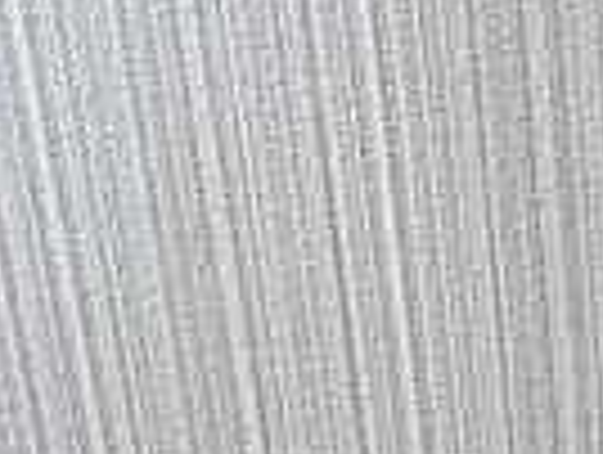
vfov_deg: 11.1
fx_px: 2164
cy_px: 841
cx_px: 1310
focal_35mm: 124
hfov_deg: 13.1
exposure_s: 1/100
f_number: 1.8
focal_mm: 4.25
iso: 100
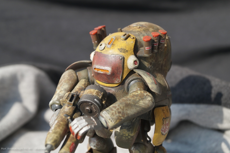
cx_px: 115
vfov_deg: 22.6
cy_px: 76
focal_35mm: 60
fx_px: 383
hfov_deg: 33.4
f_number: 6.3
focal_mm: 40
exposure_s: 1/250
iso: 100
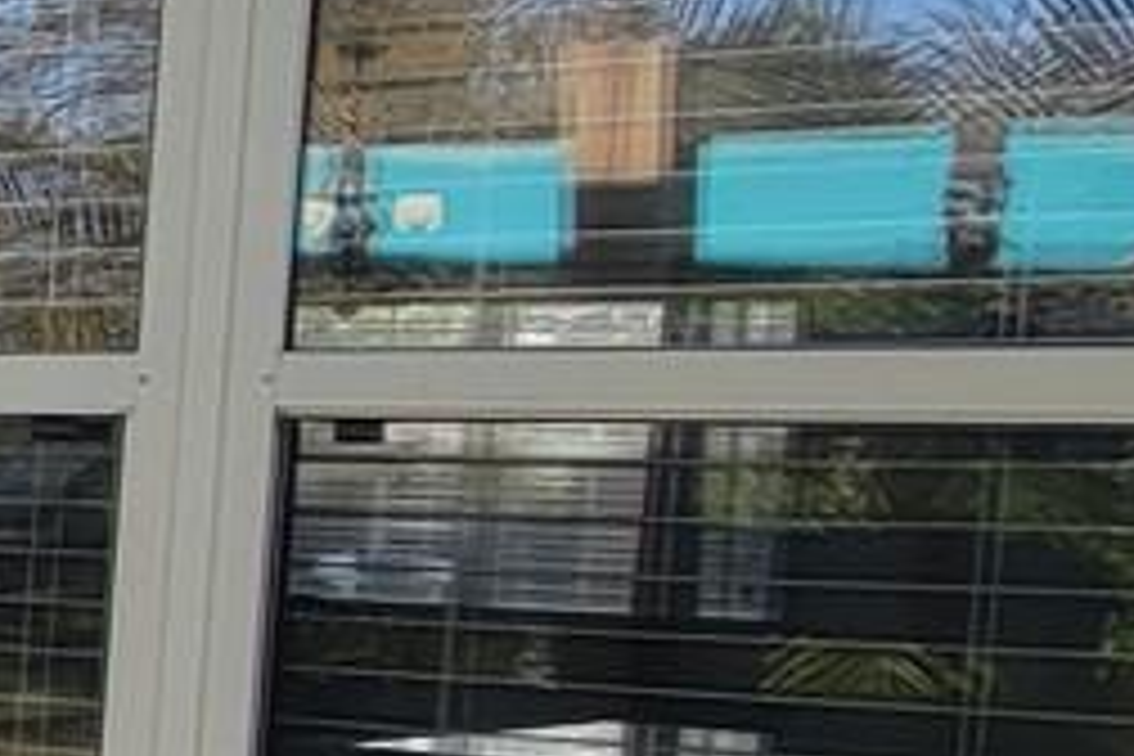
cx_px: -1912
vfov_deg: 15.7
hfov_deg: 13.1
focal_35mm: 86
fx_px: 2709
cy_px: 657
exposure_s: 1/395
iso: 50
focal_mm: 2.2
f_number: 2.2
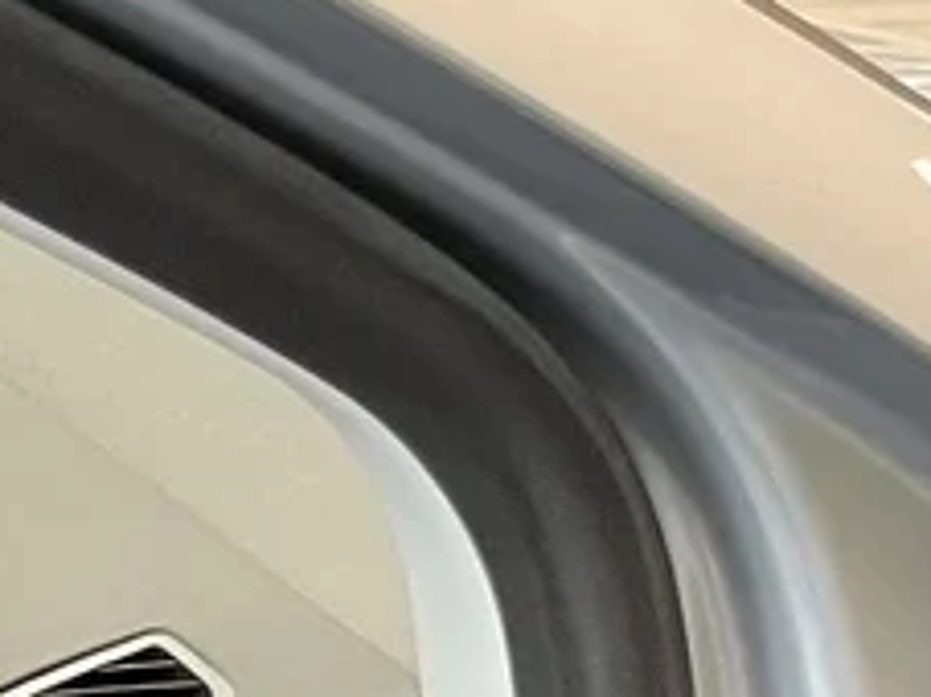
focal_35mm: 183
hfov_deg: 8.6
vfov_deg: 7.7
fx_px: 4919
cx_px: -2075
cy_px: 1554
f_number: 1.6
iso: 320
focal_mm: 5.1
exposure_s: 1/60
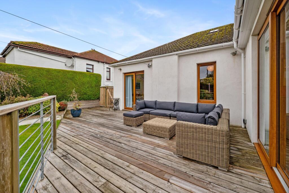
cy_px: 96
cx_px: 144
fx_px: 112
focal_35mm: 14
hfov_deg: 104.2
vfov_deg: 81.2
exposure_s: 1/250
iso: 640
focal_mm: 14
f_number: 8
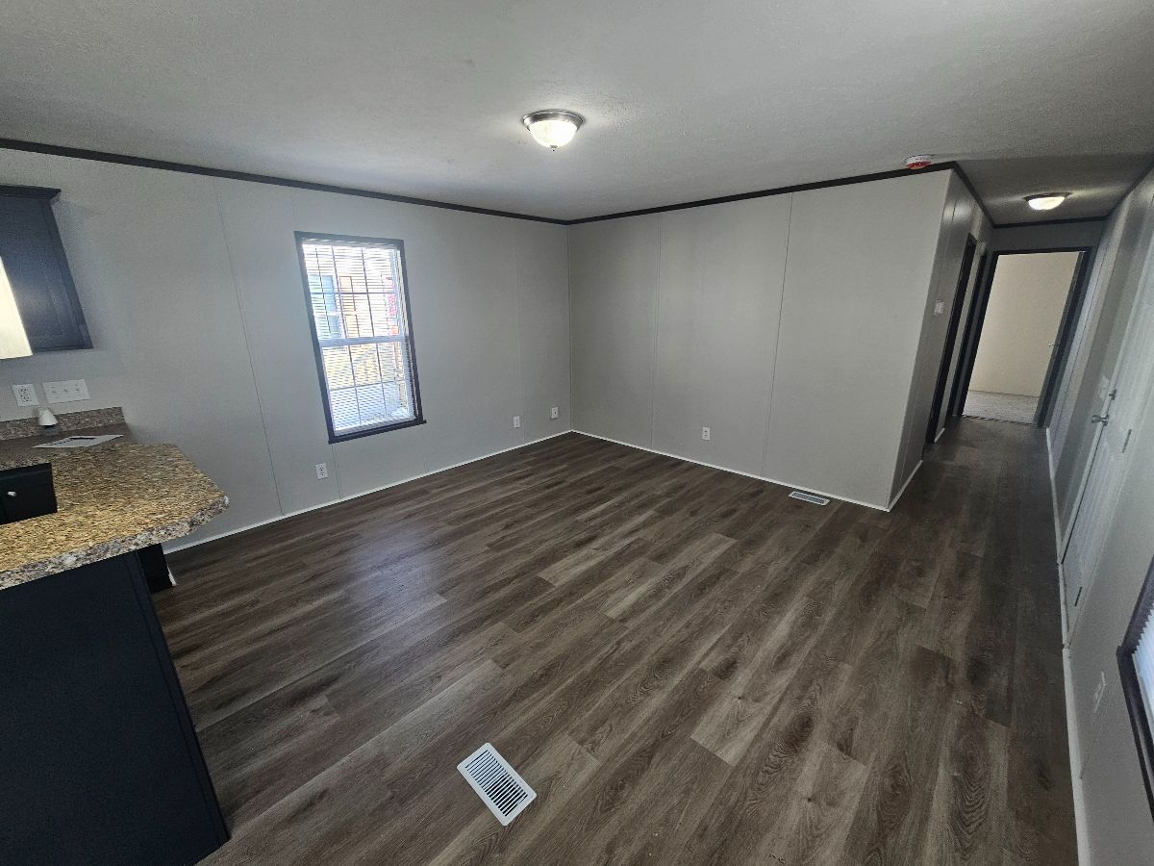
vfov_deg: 89.9
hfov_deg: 106.2
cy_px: 433
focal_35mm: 13
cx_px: 577
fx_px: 433
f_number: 2.2
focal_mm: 2.2
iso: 50
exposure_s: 1/60
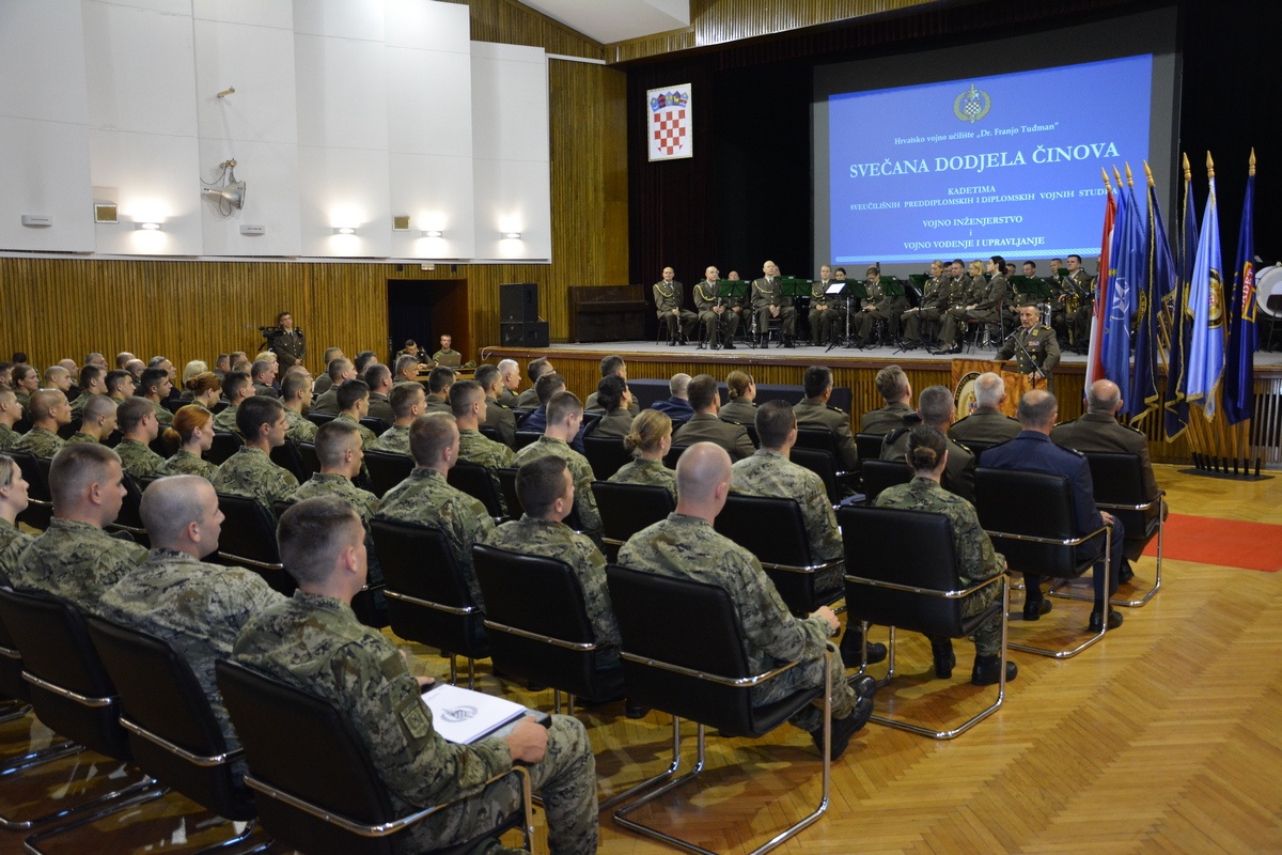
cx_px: 641
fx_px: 1122
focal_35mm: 32
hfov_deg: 59.5
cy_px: 428
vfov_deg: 41.7
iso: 2000
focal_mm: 21
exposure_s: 1/30
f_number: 3.8
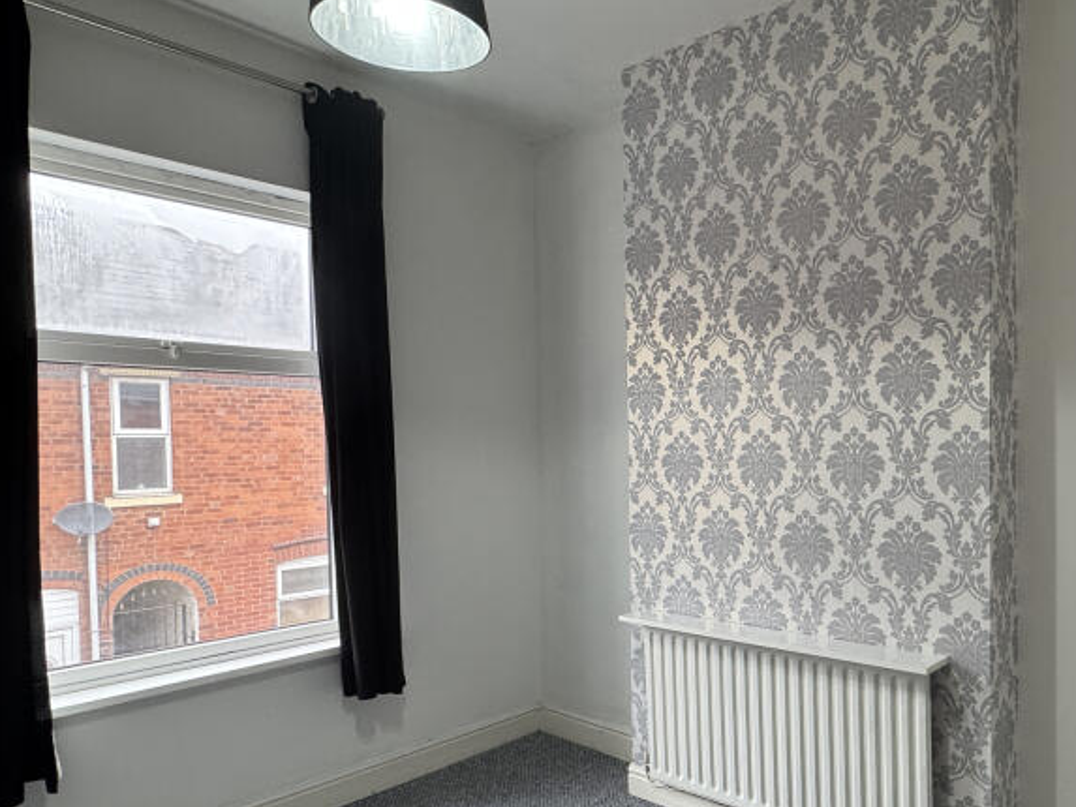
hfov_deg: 66.9
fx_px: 777
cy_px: 465
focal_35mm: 25
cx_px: 744
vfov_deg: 54.7
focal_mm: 2.22
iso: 250
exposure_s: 1/99
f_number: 2.2
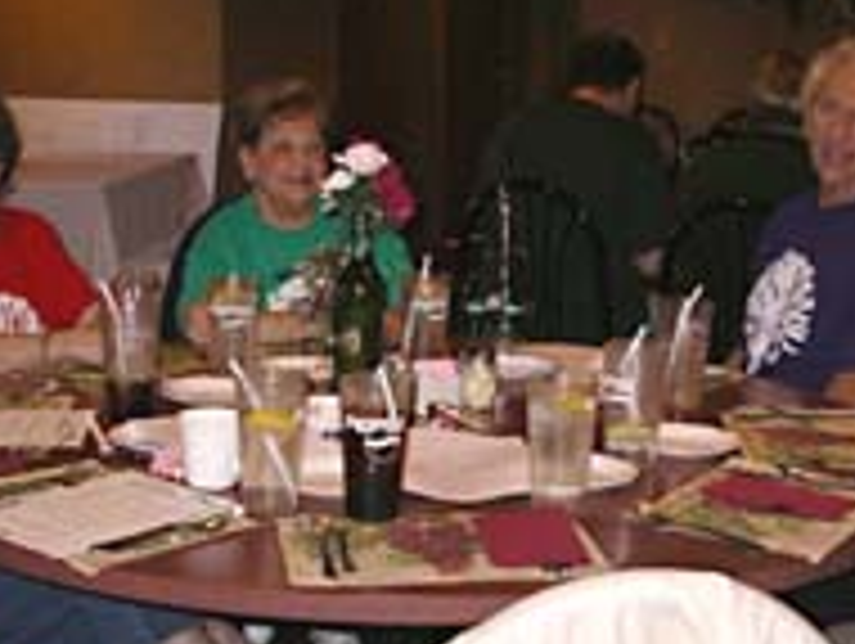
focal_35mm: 68
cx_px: 454
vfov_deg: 21.7
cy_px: 281
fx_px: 1682
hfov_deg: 28.5
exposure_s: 1/40
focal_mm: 7.8
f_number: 2.8
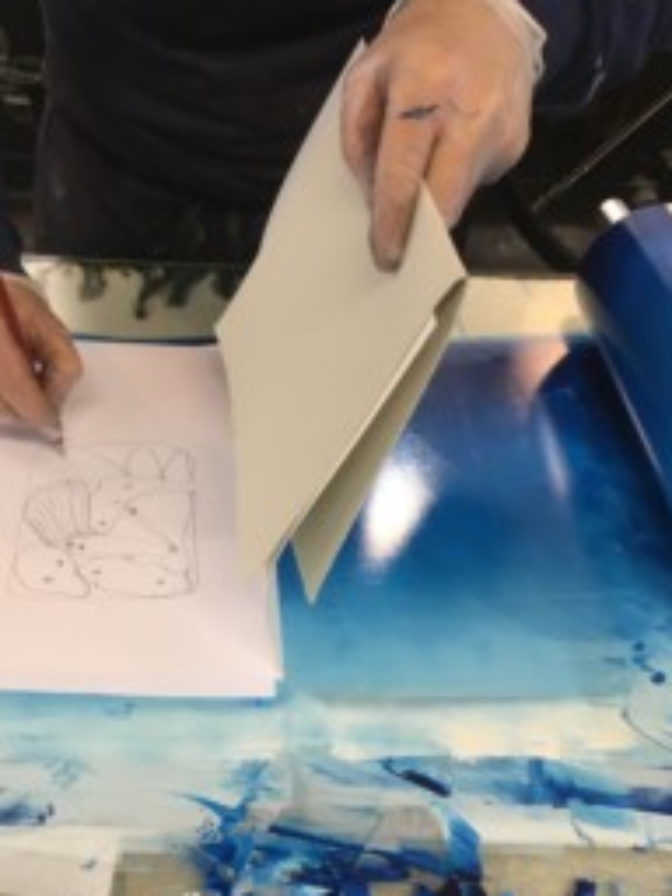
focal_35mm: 40
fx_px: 1035
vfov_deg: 45.9
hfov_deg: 35.5
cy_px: 614
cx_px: 212
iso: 100
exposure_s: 1/33
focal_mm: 4.15
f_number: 2.2
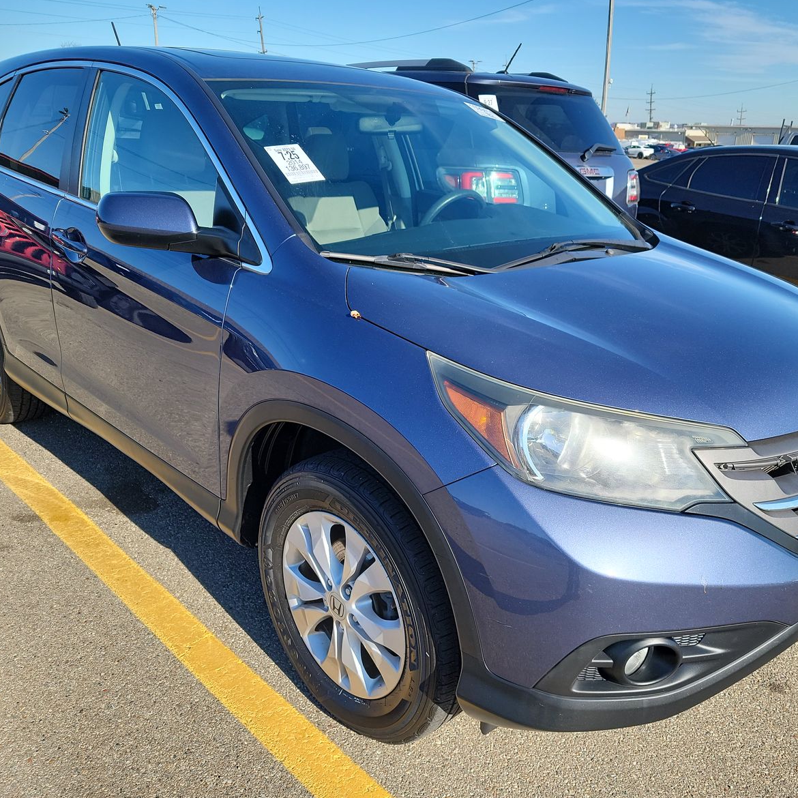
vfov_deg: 55.6
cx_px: 442
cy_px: 400
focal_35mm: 29
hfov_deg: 55.5
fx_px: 756
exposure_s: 1/526
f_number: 1.8
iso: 50
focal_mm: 6.7
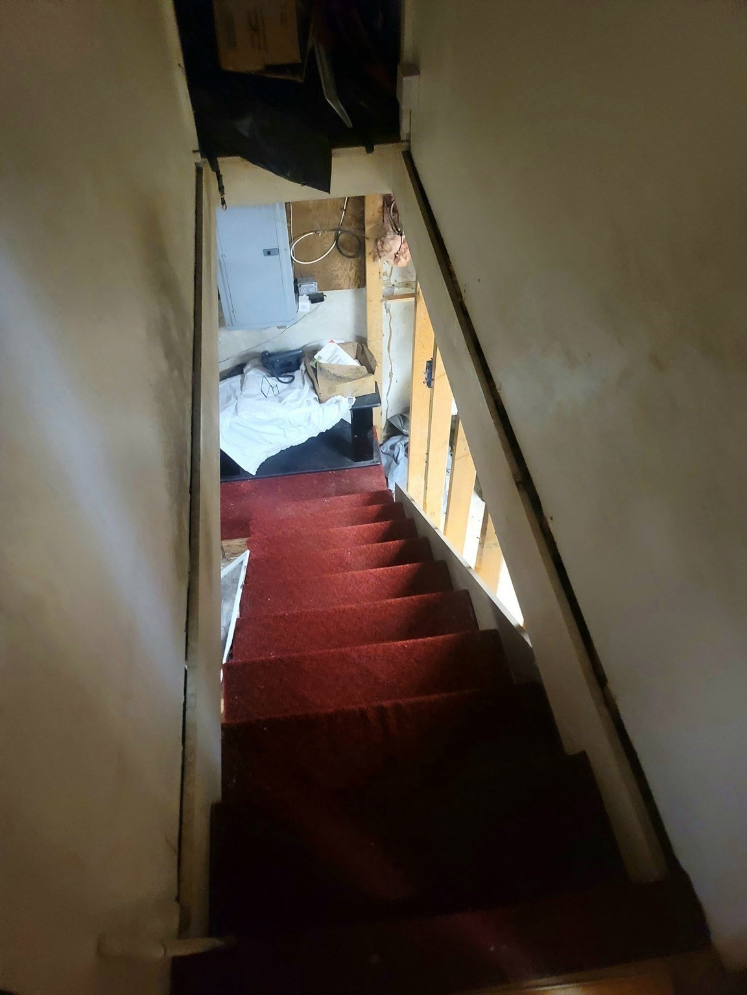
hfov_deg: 54.9
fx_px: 719
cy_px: 498
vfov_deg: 69.4
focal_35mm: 25
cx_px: 374
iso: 1000
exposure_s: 1/24
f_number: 1.8
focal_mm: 7
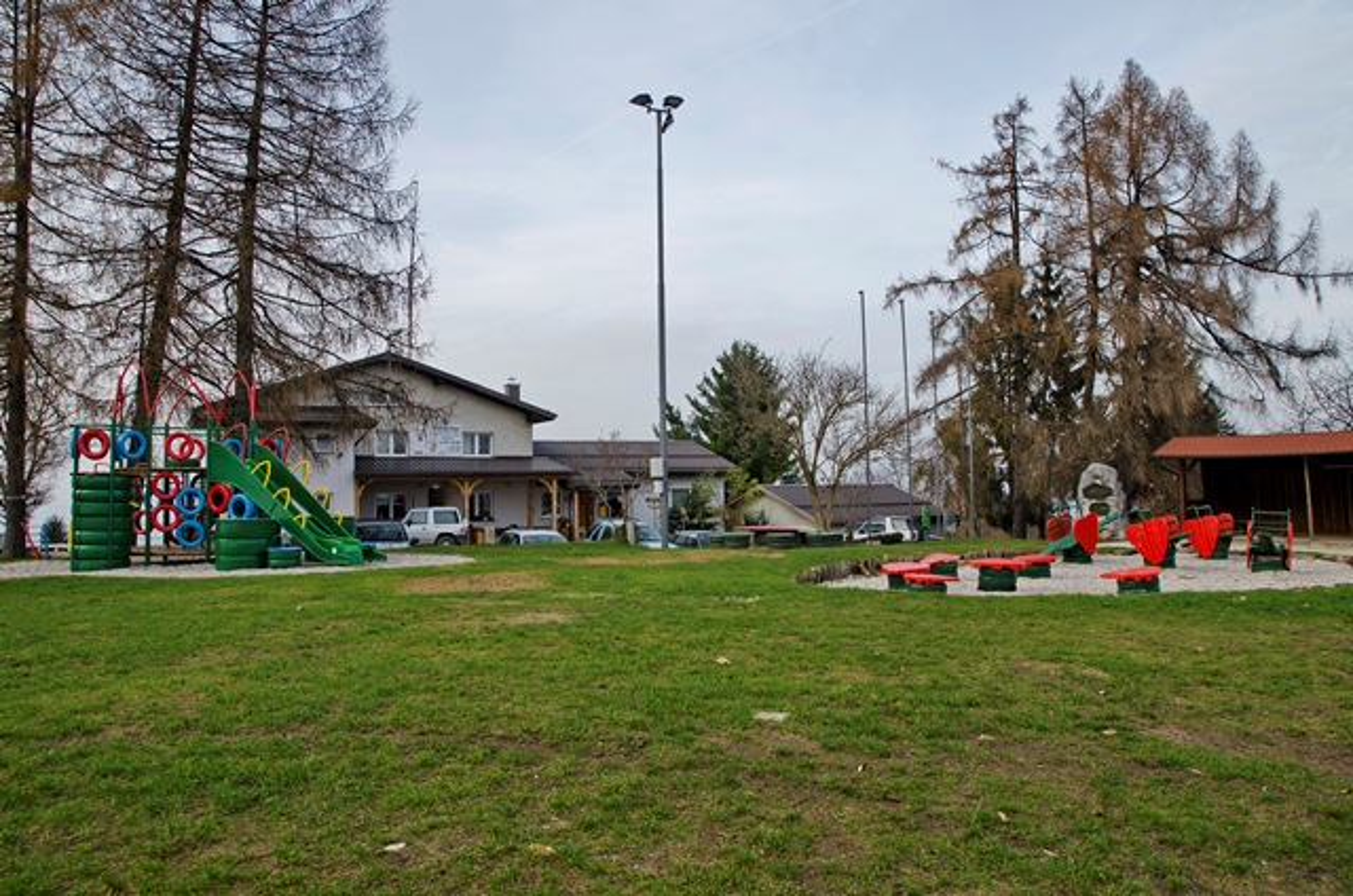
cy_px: 448
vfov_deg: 50.2
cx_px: 676
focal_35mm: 26
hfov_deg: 70.5
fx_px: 956
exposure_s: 1/160
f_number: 5.6
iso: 250
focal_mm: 17
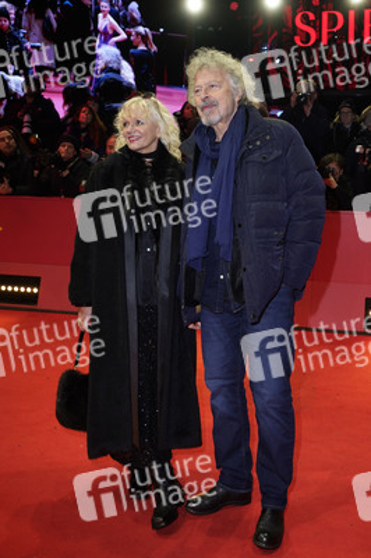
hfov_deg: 35.0
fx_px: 588
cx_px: 186
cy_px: 279
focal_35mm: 38
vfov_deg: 50.7
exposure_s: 1/160
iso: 800
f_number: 5.6
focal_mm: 38
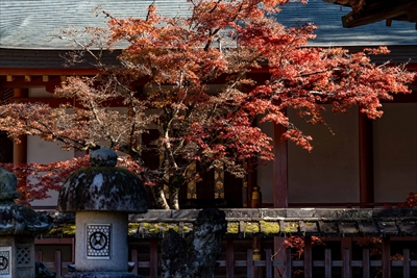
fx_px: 1228
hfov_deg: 19.3
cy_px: 139
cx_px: 208
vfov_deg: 12.9
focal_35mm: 106
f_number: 5.6
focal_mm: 106
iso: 200
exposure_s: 1/125
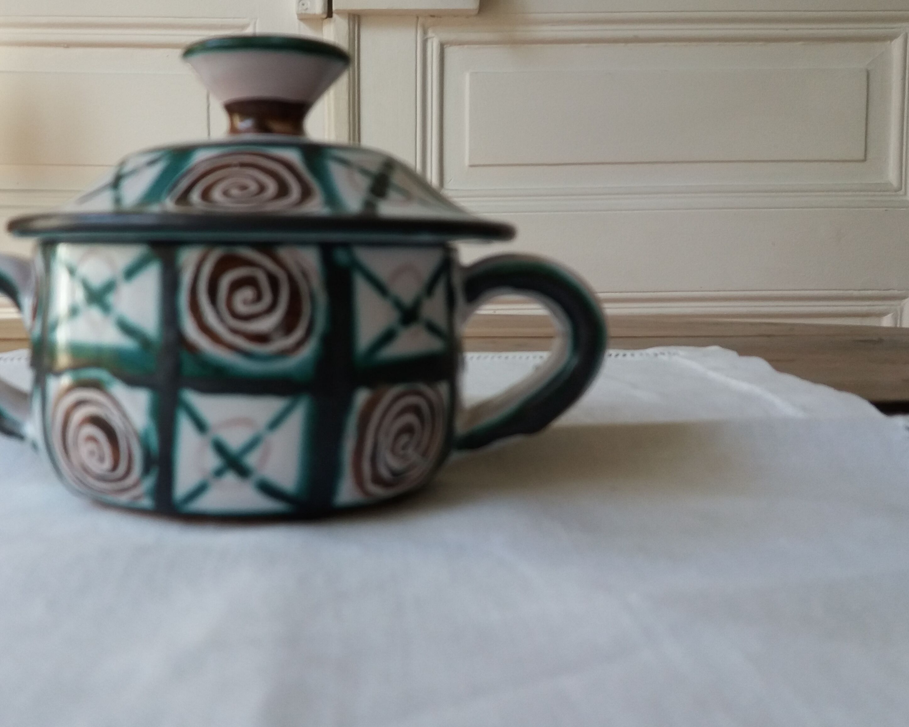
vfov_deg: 38.2
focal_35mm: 39
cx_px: 352
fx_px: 1049
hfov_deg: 46.5
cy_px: 330
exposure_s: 1/100
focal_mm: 3.7
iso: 80
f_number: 1.9
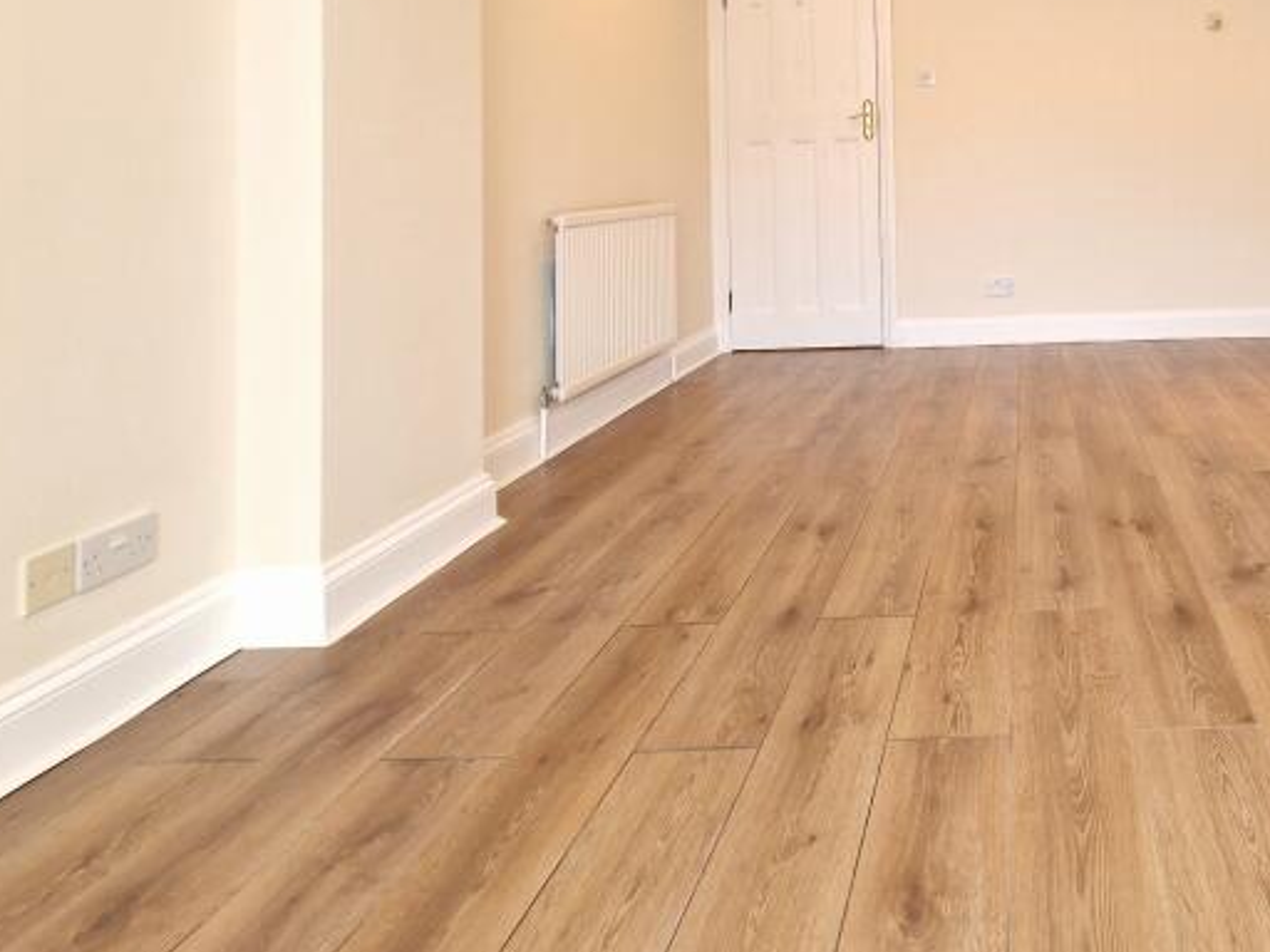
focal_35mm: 26
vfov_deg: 48.3
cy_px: 119
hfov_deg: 60.6
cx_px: 1054
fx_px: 954
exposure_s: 1/50
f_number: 2.2
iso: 400
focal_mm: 2.2
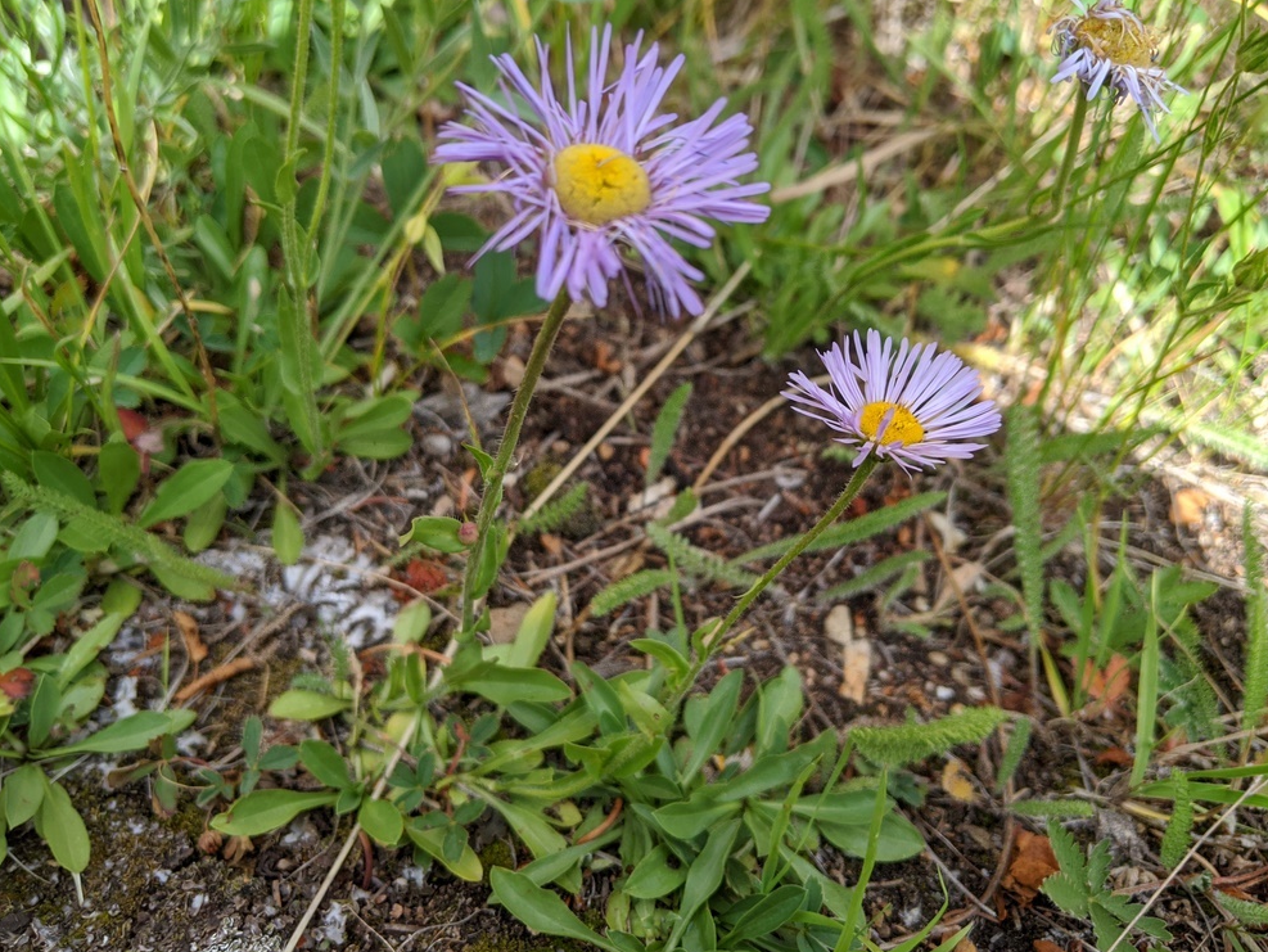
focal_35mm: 28
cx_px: 635
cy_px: 475
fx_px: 1026
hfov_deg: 63.4
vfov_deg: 49.8
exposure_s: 1/782
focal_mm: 4.44
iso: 55
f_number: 1.8
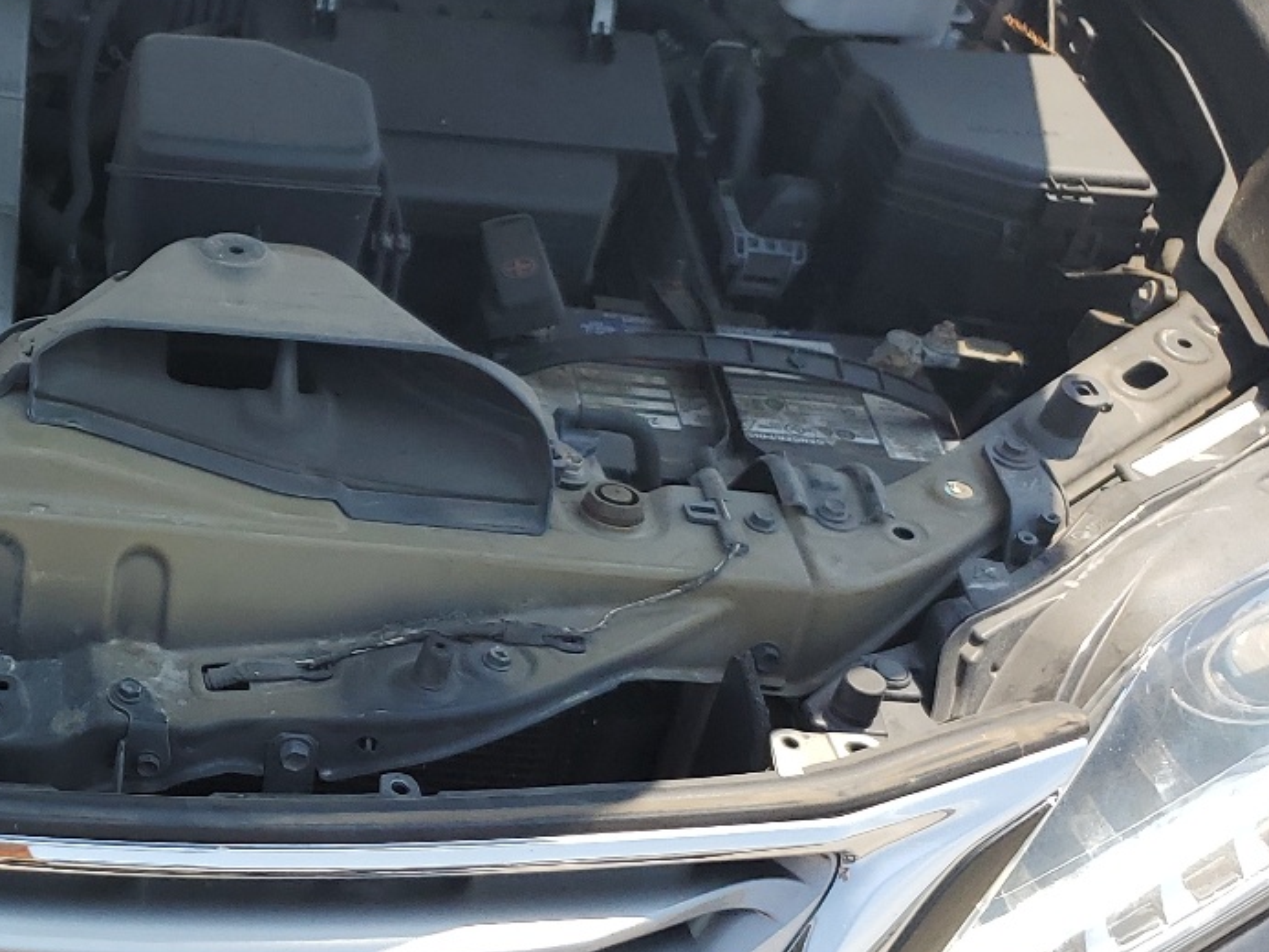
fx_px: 2200
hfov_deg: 28.8
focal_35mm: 60
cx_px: -168
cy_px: 518
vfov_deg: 24.4
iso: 50
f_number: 1.5
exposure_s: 1/1429
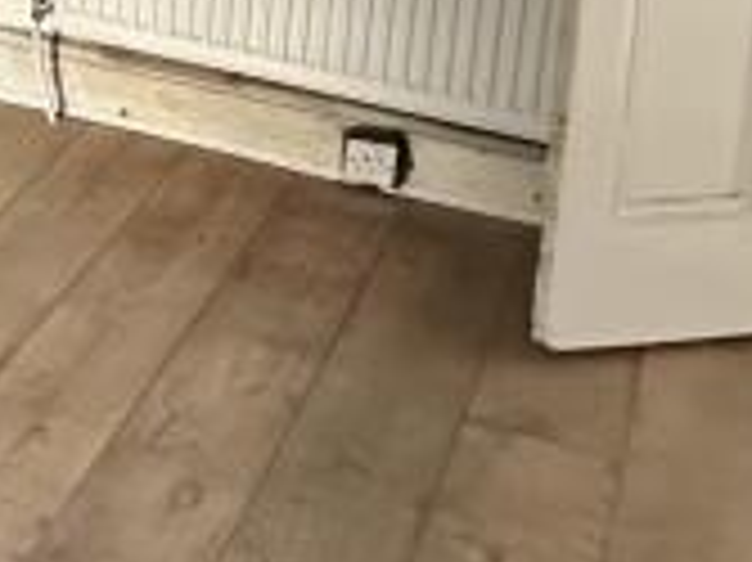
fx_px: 1867
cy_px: -324
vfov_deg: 15.6
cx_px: -558
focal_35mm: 86
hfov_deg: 18.4
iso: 800
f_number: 2.2
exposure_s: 1/60
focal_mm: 2.22
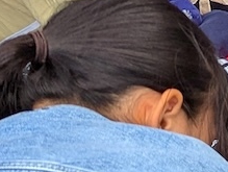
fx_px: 1155
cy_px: 184
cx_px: 477
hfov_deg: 10.3
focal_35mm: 175
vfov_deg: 8.4
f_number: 1.85
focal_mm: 6.81
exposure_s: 1/515
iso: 45
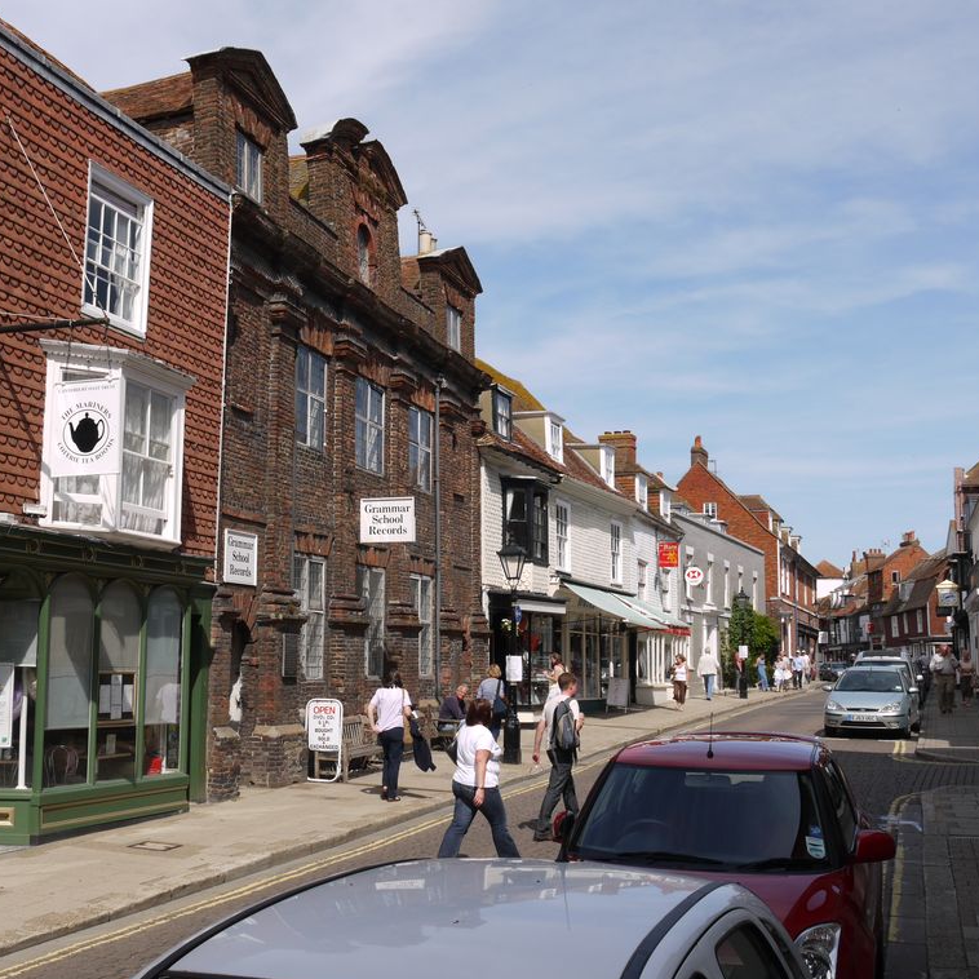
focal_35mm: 43
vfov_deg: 39.2
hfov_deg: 38.9
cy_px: 493
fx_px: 1376
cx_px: 356
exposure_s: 1/250
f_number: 9
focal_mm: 18
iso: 100
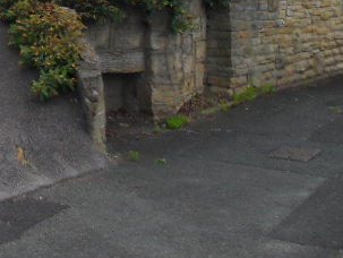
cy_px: -130
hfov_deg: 16.6
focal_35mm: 108
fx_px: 1071
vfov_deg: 13.0
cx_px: -163
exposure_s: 1/125
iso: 80
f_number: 8.2
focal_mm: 5.6
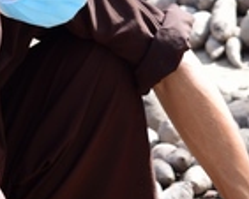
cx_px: 141
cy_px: 150
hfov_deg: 5.3
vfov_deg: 4.2
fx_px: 2706
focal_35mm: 367
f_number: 6.3
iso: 200
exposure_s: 1/100
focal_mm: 85
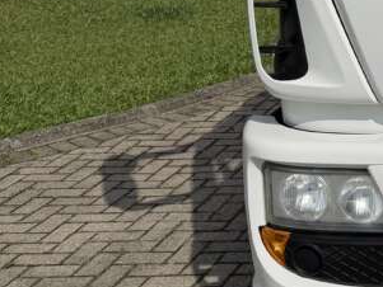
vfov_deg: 16.2
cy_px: -94
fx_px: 952
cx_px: 646
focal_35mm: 86
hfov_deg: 18.7
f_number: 1.78
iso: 80
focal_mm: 6.76
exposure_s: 1/9091
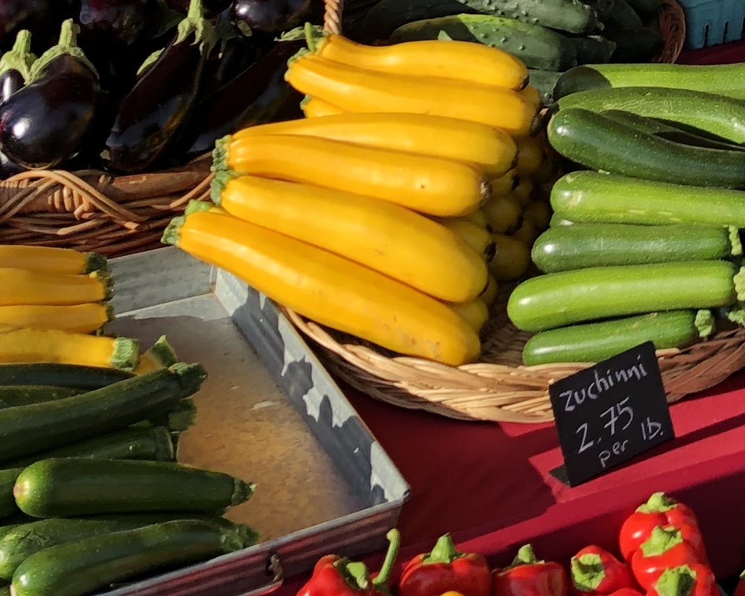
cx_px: 958
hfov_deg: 17.5
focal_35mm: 103
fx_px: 2271
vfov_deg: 13.9
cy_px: -336
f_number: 1.8
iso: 20
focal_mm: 3.99
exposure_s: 1/827
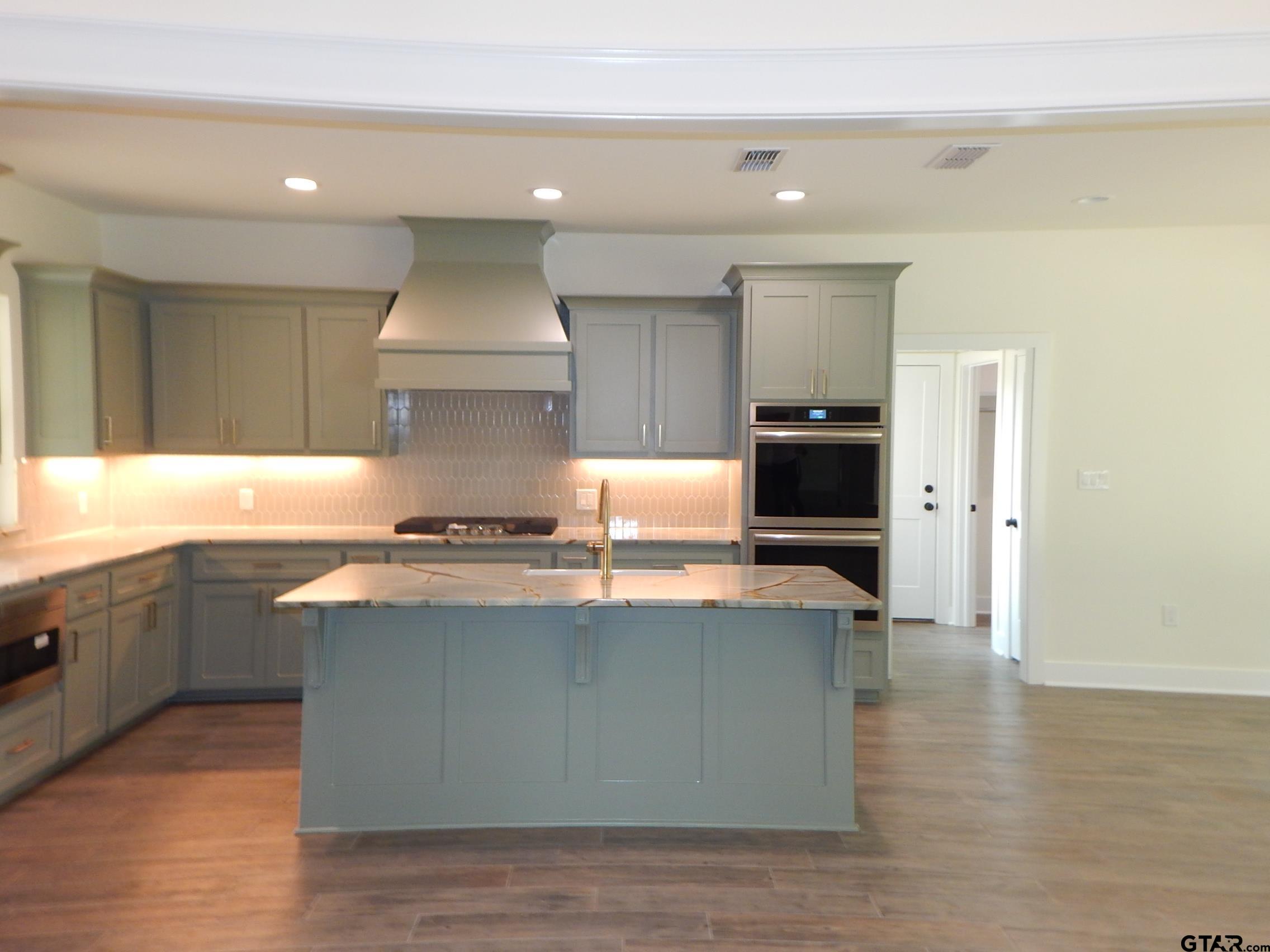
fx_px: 807
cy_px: 476
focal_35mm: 22
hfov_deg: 76.4
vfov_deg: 61.1
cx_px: 635
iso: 180
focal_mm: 4
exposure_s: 1/30
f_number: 3
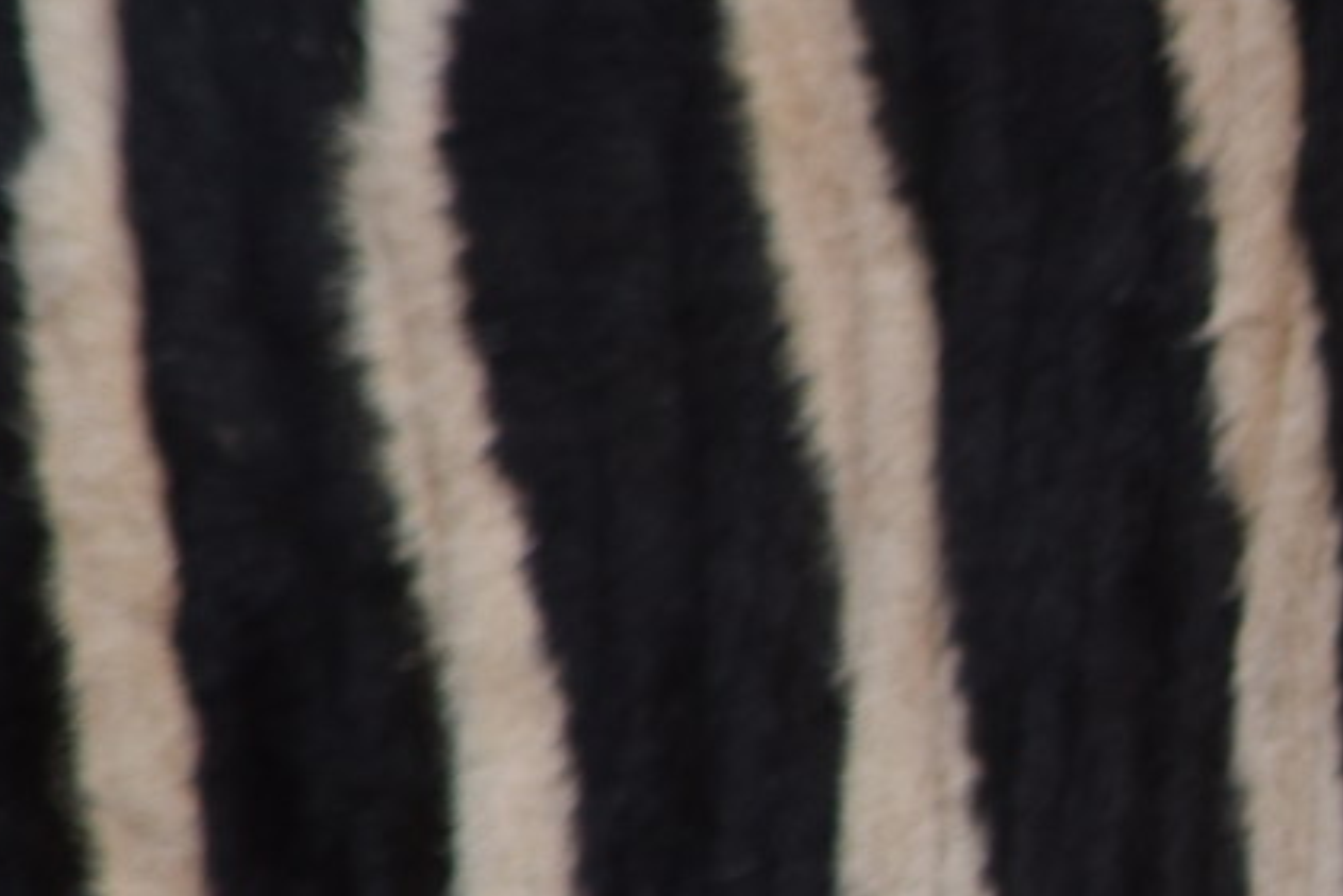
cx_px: 2909
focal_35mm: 2565
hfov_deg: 0.8
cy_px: 494
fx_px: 95716
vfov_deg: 0.5
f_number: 5.6
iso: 200
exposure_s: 1/500
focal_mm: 300
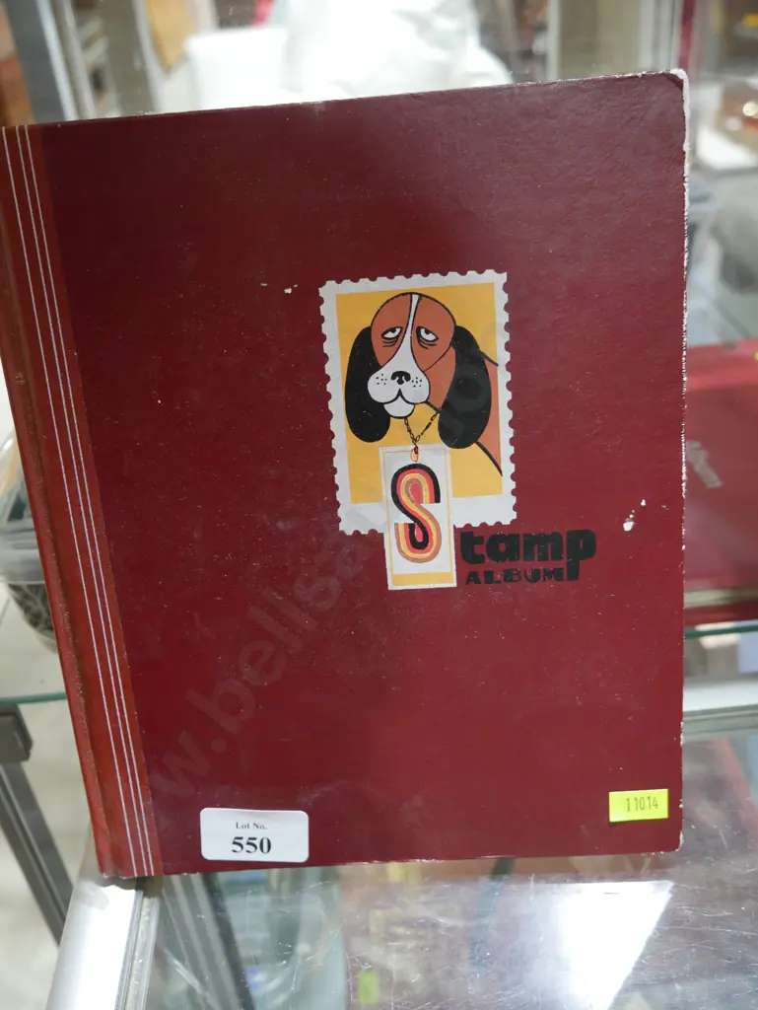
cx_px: 379
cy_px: 505
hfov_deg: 44.2
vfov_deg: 56.8
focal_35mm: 32
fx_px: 934
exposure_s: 1/60
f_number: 3.6
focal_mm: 16
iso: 1000
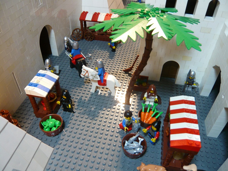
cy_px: 86
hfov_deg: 63.4
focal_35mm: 28
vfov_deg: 49.7
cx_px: 114
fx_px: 184
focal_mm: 4.6
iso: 125
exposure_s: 1/30
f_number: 2.8
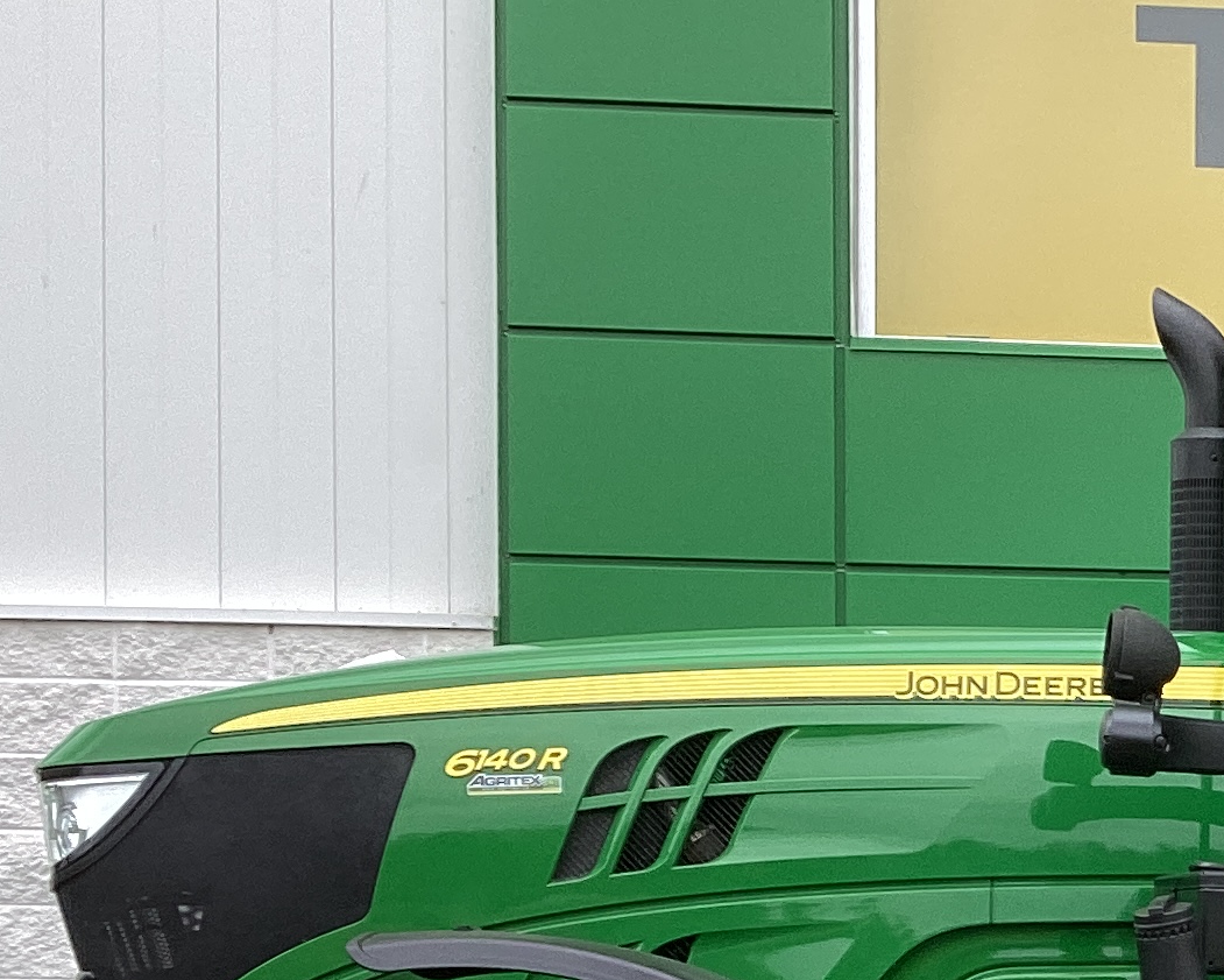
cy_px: 1070
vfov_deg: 15.9
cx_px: 1464
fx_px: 3406
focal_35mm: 94
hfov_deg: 19.2
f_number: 2.4
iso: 25
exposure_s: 1/209
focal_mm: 3.3
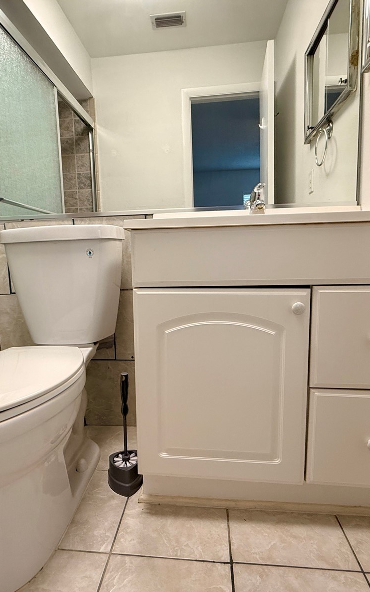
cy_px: 296
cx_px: 174
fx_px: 323
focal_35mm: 20
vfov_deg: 85.1
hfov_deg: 59.6
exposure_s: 1/120
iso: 160
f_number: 2.2
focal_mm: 2.22
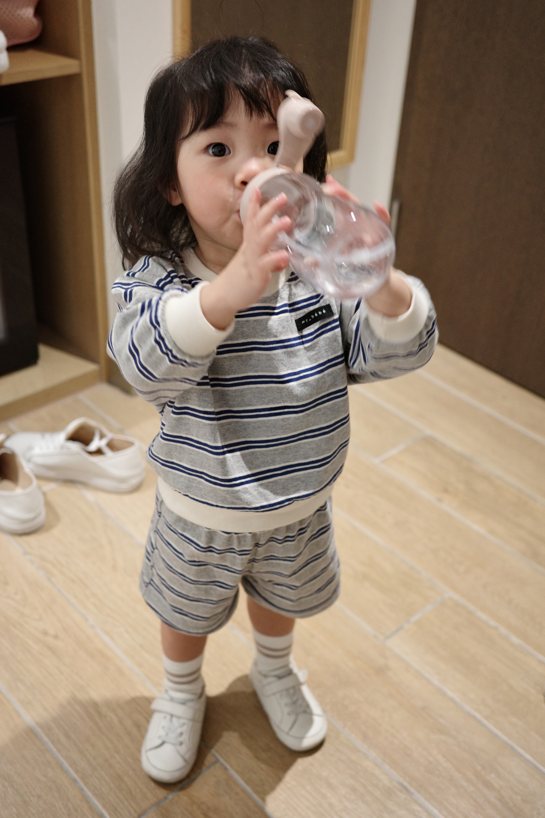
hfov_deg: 33.4
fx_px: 908
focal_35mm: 40
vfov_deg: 48.5
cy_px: 409
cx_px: 272
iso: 1250
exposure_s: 1/40
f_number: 2.8
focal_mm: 26
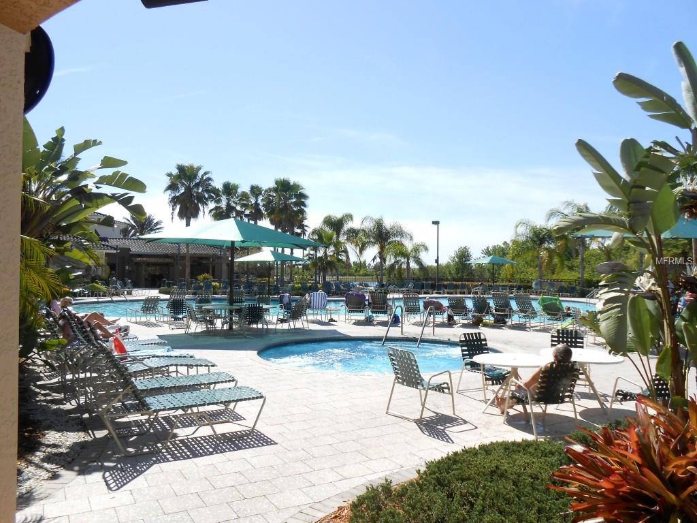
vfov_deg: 53.1
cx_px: 348
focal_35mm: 26
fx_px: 524
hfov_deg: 67.3
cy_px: 262
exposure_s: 1/640
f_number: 3.5
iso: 80
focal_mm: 4.6
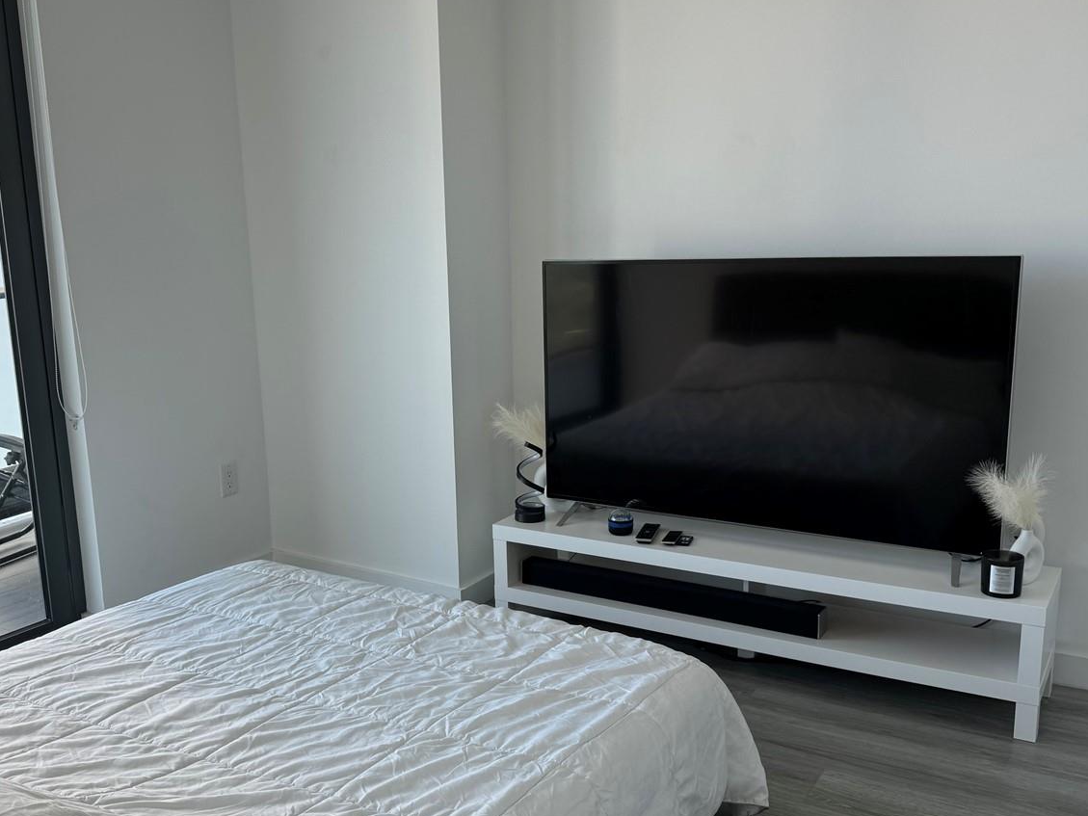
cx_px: 462
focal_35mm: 34
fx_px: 1069
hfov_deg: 53.7
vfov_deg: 41.8
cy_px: 444
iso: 80
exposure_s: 1/306
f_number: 1.78
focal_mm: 6.76
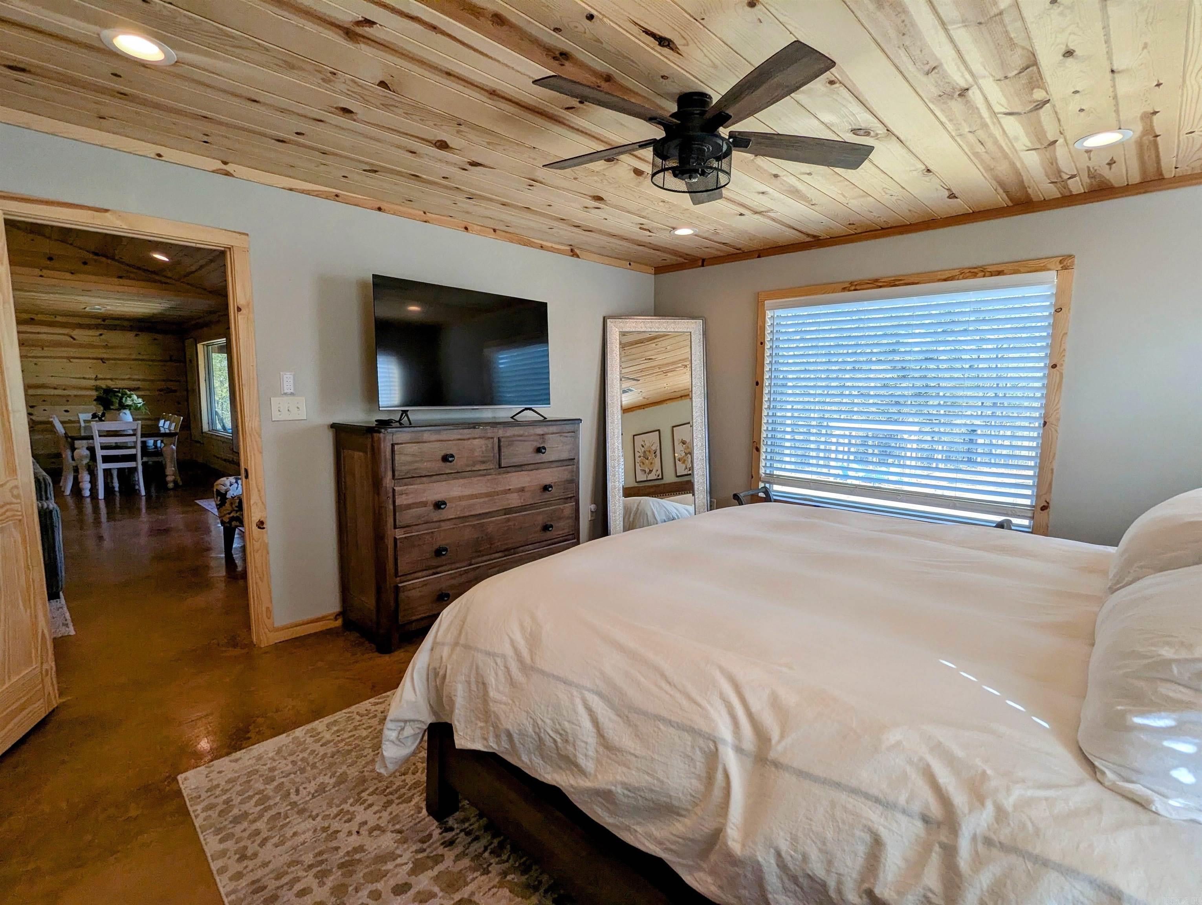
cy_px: 452
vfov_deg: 78.2
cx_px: 601
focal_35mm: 16
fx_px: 556
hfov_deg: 94.4
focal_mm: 2.35
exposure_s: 1/157
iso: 47
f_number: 2.2
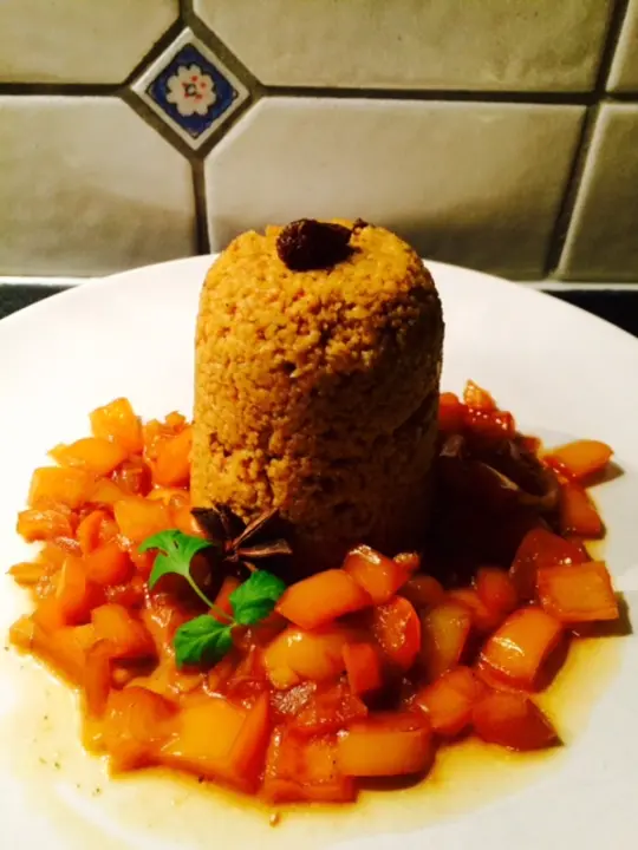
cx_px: 319
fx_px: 713
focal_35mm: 29
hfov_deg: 48.2
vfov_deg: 61.7
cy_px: 425
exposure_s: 1/33
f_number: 2.2
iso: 200
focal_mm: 4.15
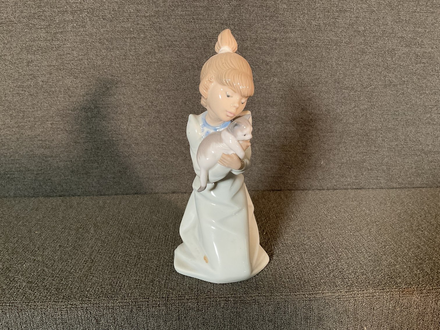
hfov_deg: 61.7
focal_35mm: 29
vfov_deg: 48.2
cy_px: 165
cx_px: 220
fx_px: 369
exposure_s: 1/60
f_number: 1.8
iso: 64
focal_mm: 3
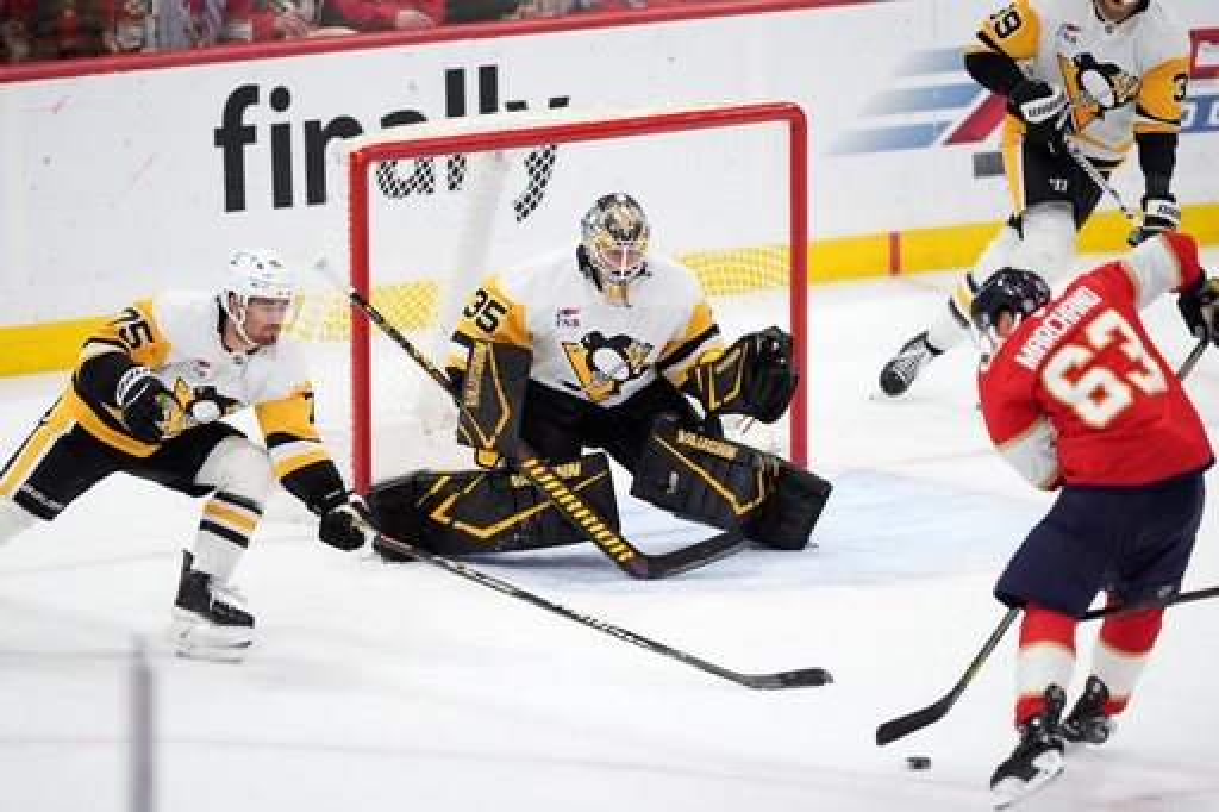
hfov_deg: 5.2
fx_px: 13539
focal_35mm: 400
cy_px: 406
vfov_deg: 3.4
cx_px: 610
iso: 4000
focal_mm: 400
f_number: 2.8
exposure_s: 1/3200
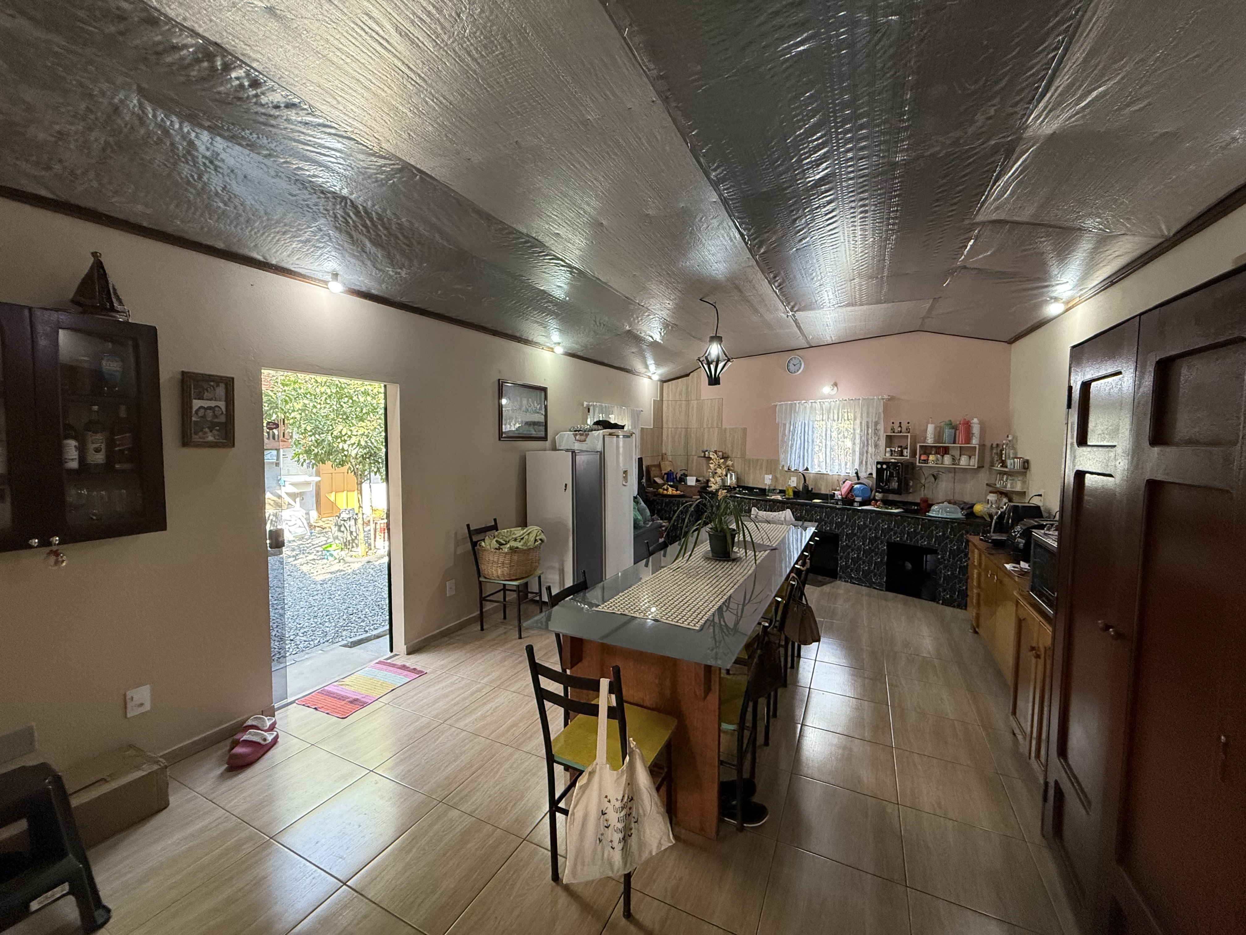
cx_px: 623
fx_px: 504
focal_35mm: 14
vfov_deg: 85.7
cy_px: 468
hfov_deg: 102.1
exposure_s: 1/120
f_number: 2.2
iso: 400
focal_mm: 2.22
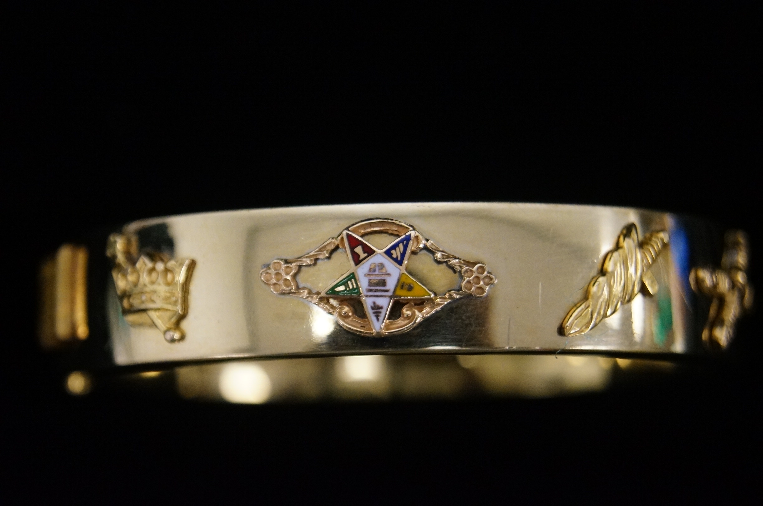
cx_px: 382
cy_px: 253
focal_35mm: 82
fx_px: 1746
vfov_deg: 16.5
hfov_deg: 24.7
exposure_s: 1/80
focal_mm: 55
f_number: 5.6
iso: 3200
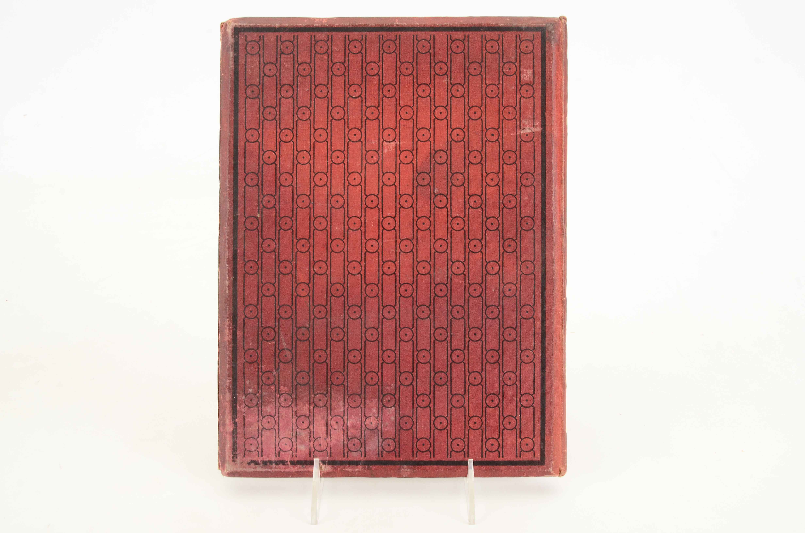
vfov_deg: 35.3
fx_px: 837
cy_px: 266
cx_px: 402
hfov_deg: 51.4
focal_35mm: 38
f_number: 11
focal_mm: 25
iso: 400
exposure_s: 1/80
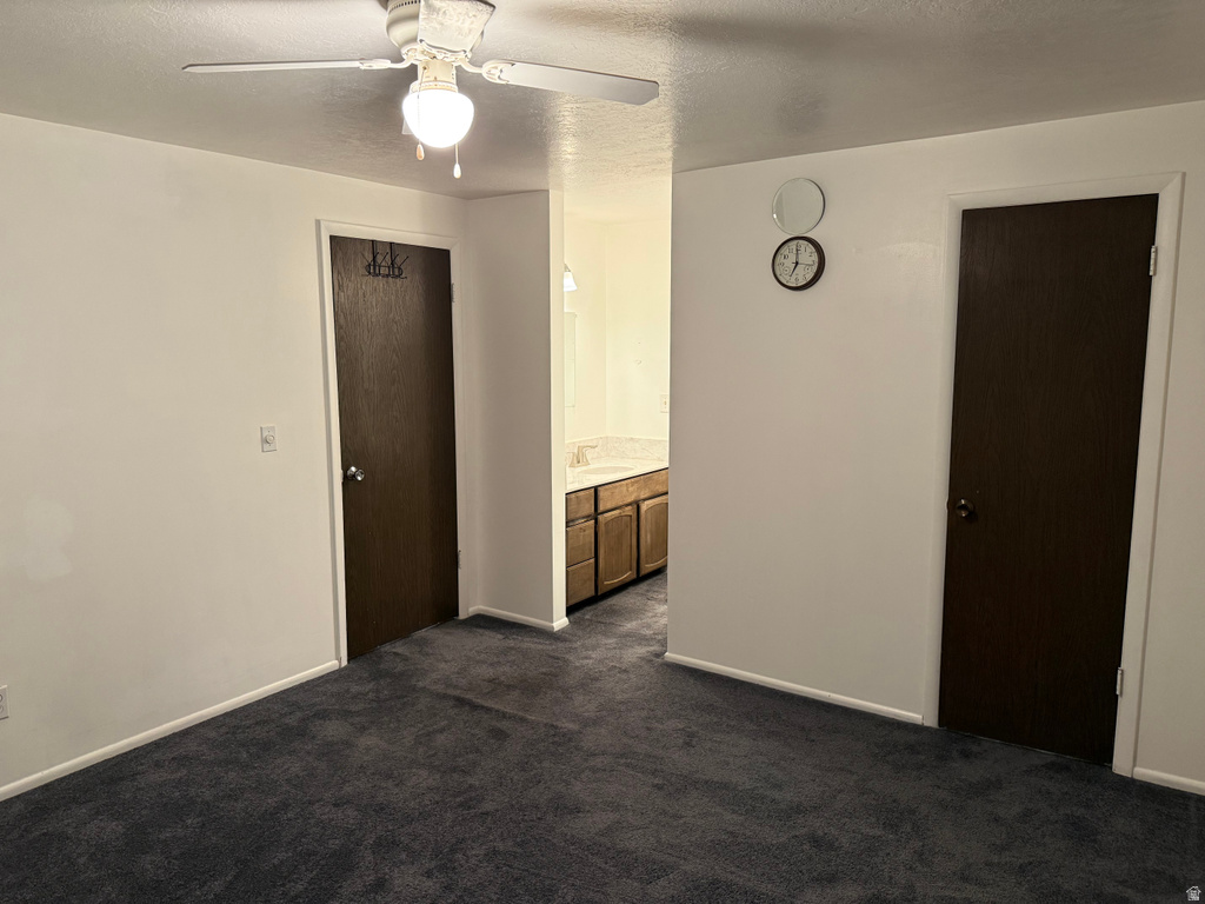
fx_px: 835
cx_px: 602
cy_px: 452
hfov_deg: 71.6
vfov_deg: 56.8
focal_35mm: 24
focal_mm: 6.76
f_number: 1.78
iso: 320
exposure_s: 1/60
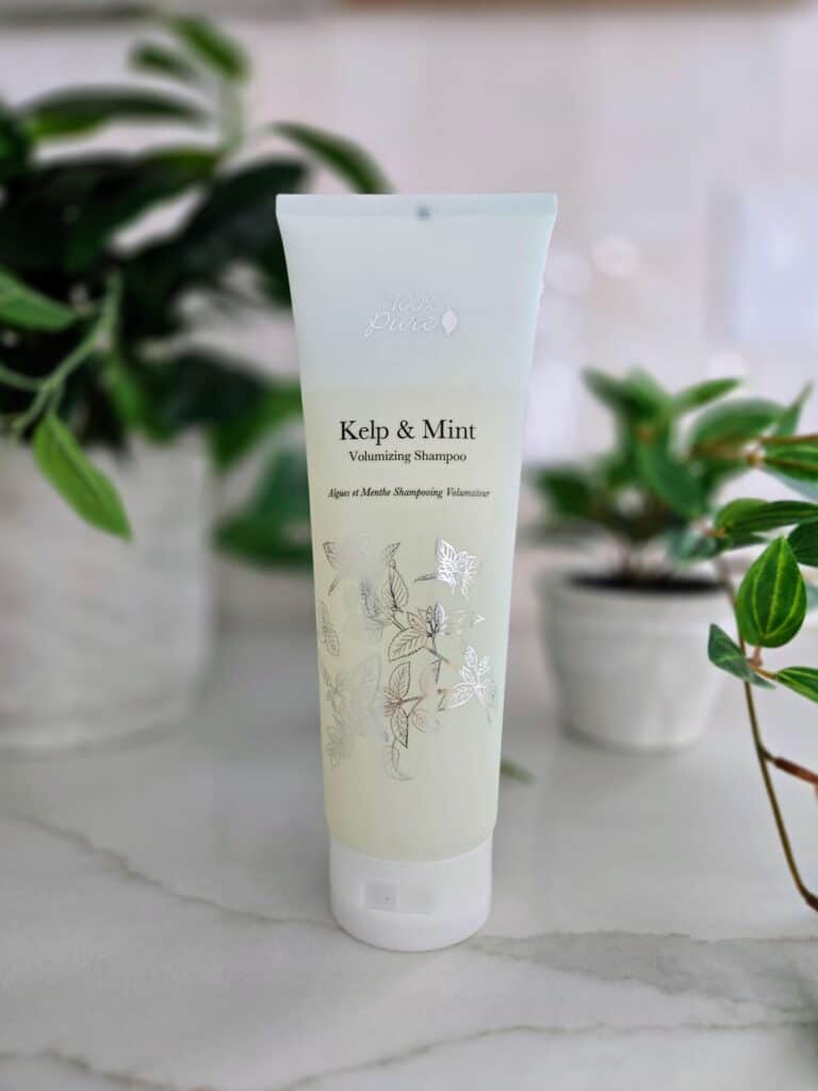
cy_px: 546
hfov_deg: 58.9
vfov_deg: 73.9
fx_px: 725
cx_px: 409
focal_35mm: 23
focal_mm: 5.4
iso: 200
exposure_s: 1/120
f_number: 1.8
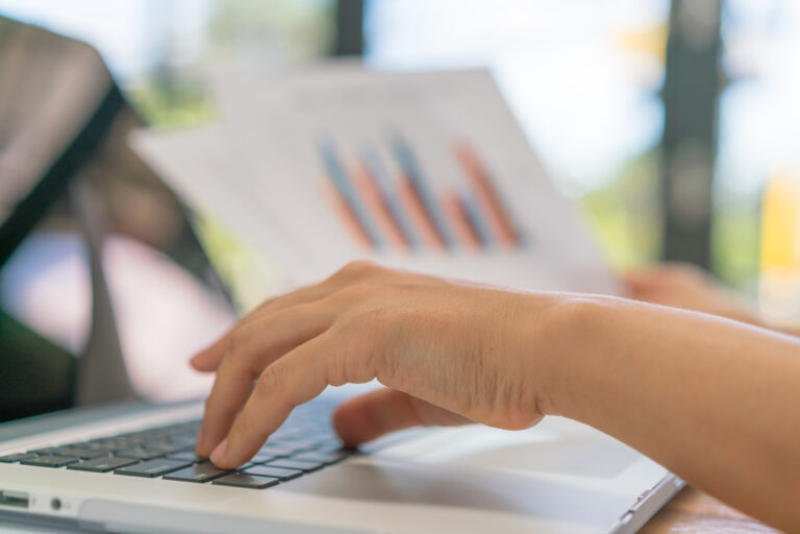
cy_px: 267
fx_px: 1222
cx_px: 400
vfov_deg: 24.6
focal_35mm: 55
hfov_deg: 36.2
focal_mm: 55
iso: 100
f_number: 2.8
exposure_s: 1/500
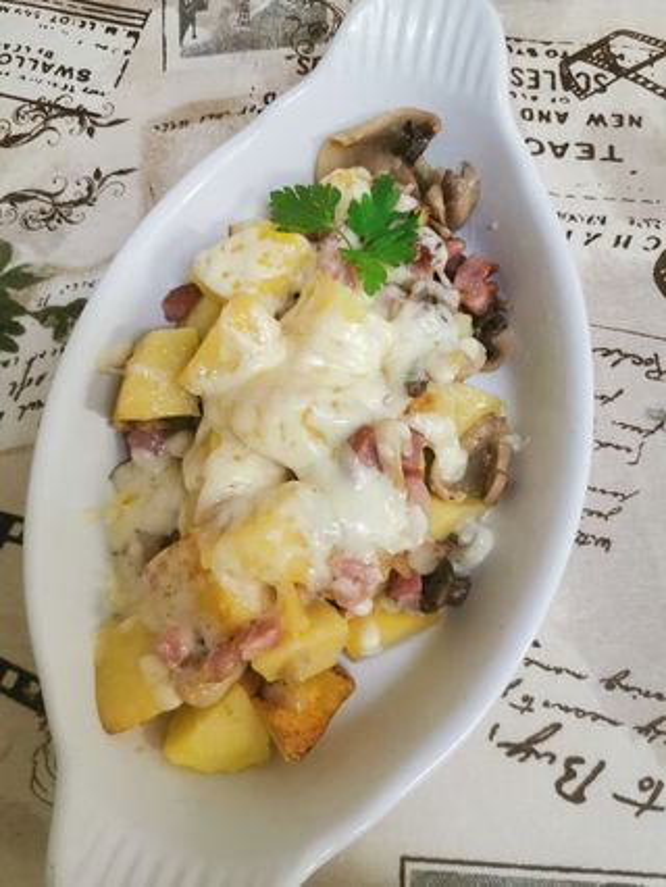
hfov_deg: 51.4
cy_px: 444
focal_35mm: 27
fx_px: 692
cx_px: 333
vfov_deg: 65.3
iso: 400
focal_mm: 5.56
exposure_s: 1/50
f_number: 1.6
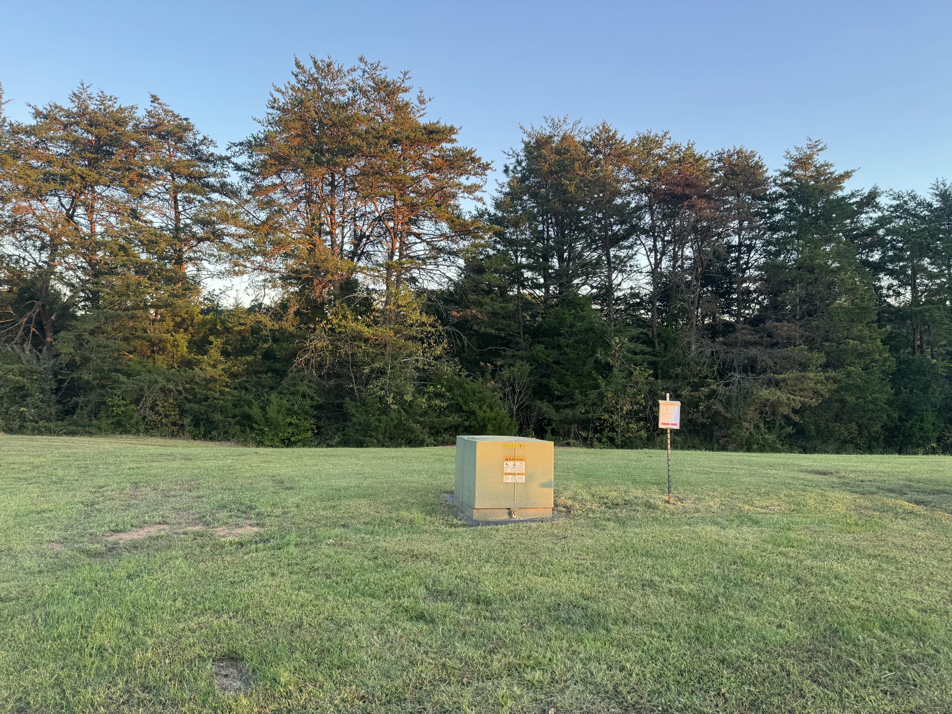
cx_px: 476
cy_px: 357
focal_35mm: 24
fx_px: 660
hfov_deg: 71.6
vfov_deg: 56.8
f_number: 1.78
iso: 64
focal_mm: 6.76
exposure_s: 1/121
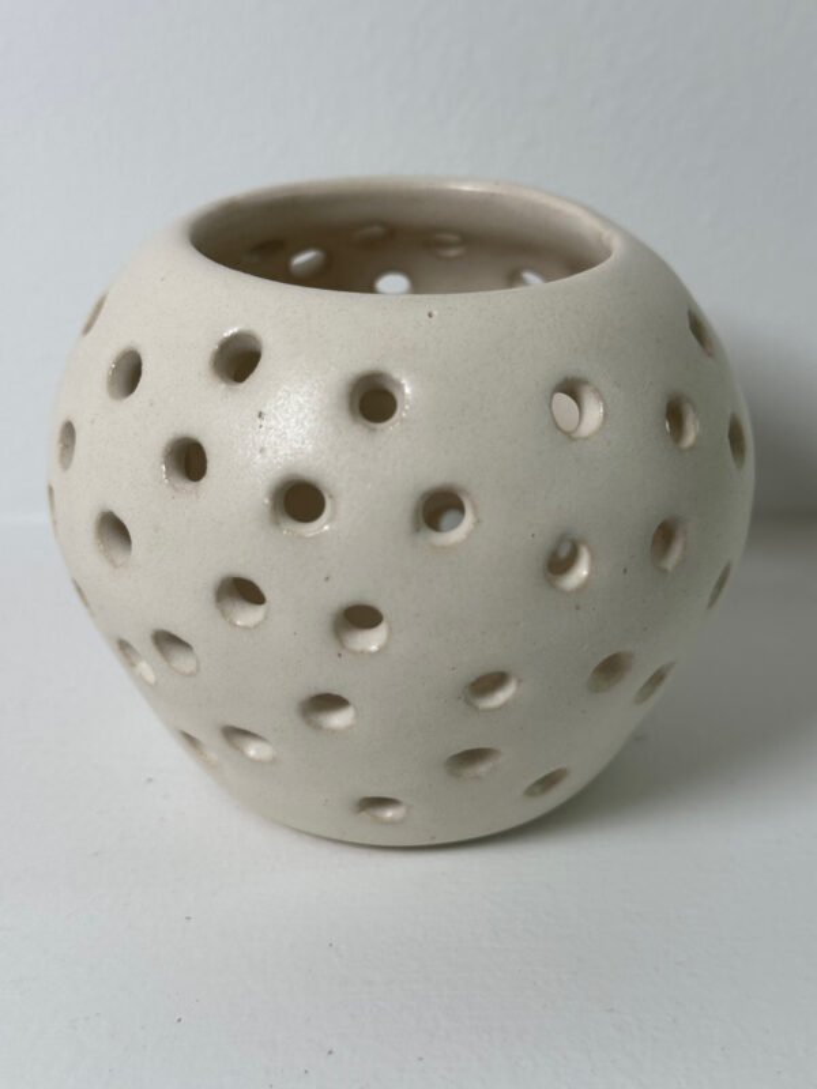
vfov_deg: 39.7
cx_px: 408
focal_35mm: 48
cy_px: 544
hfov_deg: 30.3
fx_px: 1511
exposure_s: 1/121
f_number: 1.78
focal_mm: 6.86
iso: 50
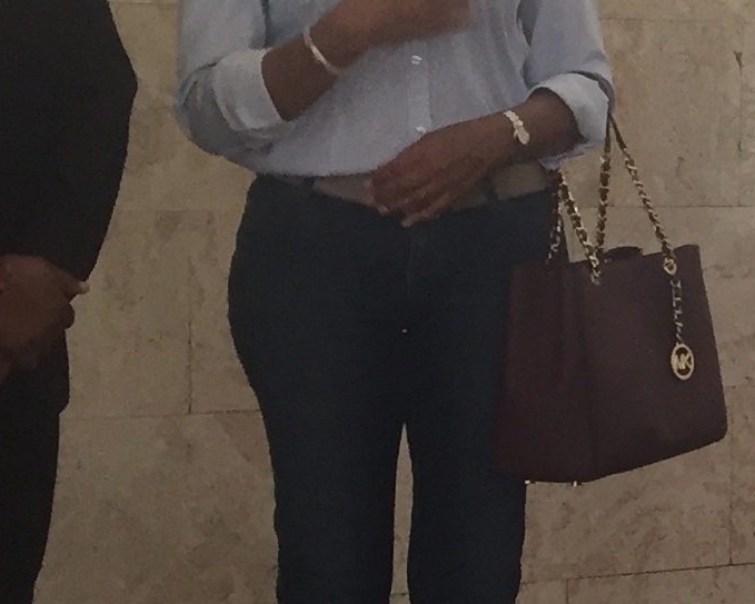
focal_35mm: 136
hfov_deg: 13.1
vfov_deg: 11.3
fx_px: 3038
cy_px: 365
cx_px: 1268
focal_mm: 4.15
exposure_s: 1/30
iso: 80
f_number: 2.2
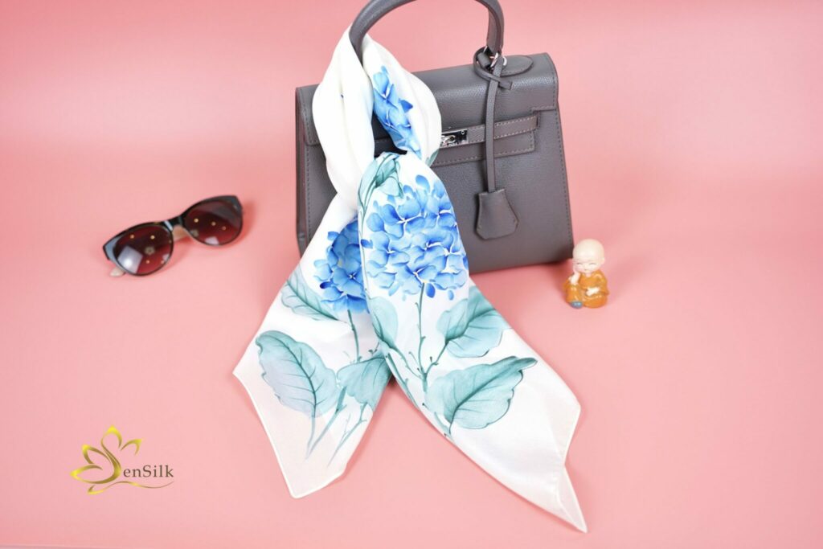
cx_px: 412
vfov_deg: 32.6
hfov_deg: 47.4
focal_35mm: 41
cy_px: 274
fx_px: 937
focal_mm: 41
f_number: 2.8
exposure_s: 1/400
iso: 400
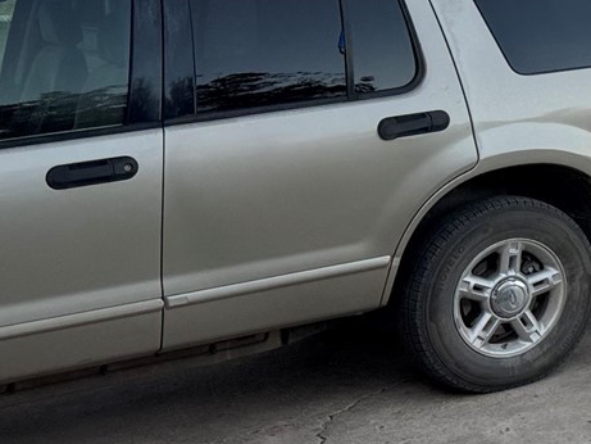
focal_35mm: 100
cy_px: -78
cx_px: 1120
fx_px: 1708
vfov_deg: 14.4
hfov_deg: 16.0
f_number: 1.78
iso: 80
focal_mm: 6.76
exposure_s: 1/439
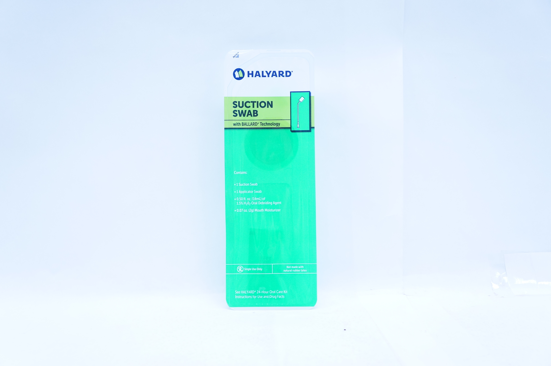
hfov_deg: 51.3
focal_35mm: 38
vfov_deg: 35.4
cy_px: 183
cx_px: 276
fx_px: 573
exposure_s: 1/200
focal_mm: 25
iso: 800
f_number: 4.5
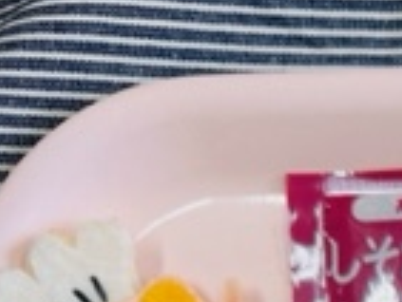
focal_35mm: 109
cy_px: 661
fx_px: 1267
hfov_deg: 14.9
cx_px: 793
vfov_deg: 11.7
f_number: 1.78
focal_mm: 6.86
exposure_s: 1/108
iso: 64
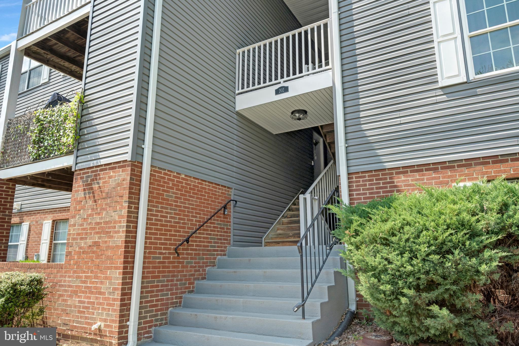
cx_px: 260
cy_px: 173
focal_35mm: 25
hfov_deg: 71.5
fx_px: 360
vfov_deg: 51.3
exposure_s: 1/250
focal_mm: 25
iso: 640
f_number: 8
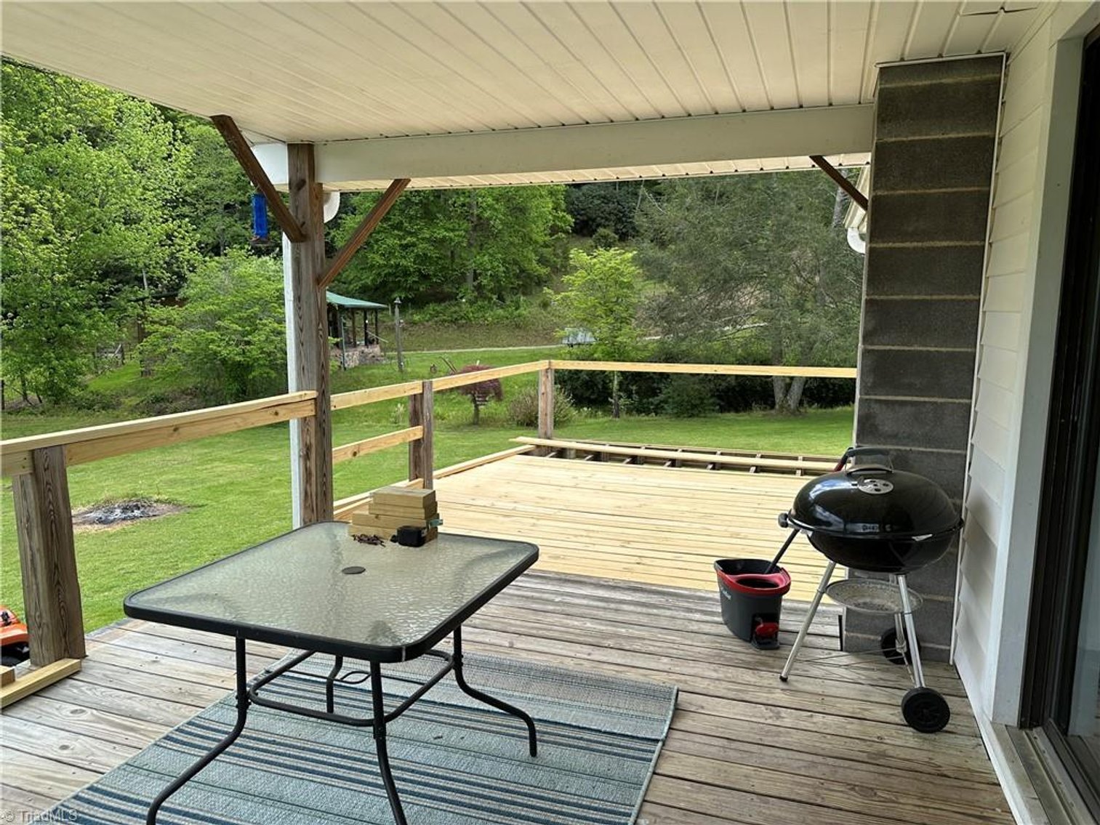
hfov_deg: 71.6
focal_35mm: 24
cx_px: 550
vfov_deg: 56.8
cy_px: 412
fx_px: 763
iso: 80
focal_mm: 6.86
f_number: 1.78
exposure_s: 1/1227
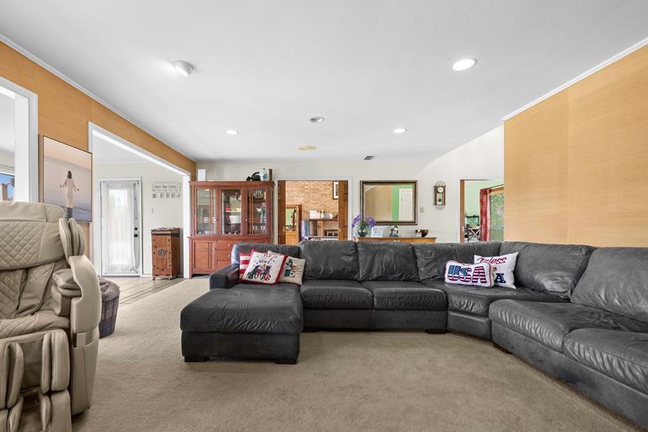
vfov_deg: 77.3
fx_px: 270
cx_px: 294
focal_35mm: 15
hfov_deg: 100.1
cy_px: 210
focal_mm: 12
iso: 400
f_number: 5
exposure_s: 1/30
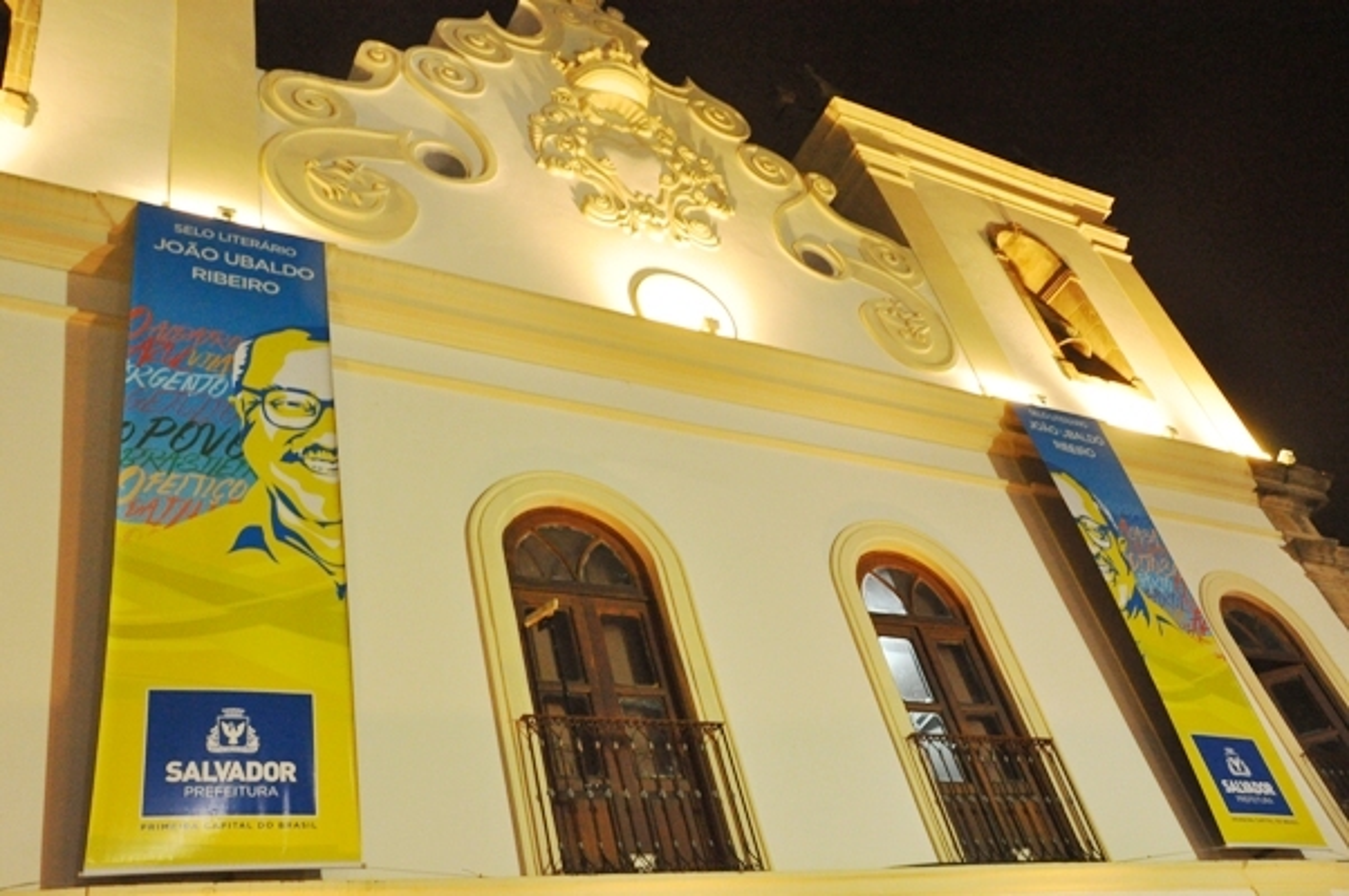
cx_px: 674
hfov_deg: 59.5
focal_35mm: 32
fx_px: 1179
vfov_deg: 41.6
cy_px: 448
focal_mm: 21
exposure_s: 1/13
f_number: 10
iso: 1600
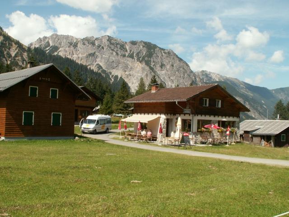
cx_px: 144
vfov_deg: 40.7
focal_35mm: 35
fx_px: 292
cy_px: 108
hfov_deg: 52.6
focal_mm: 5.86
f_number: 8
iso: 50
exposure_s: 1/125
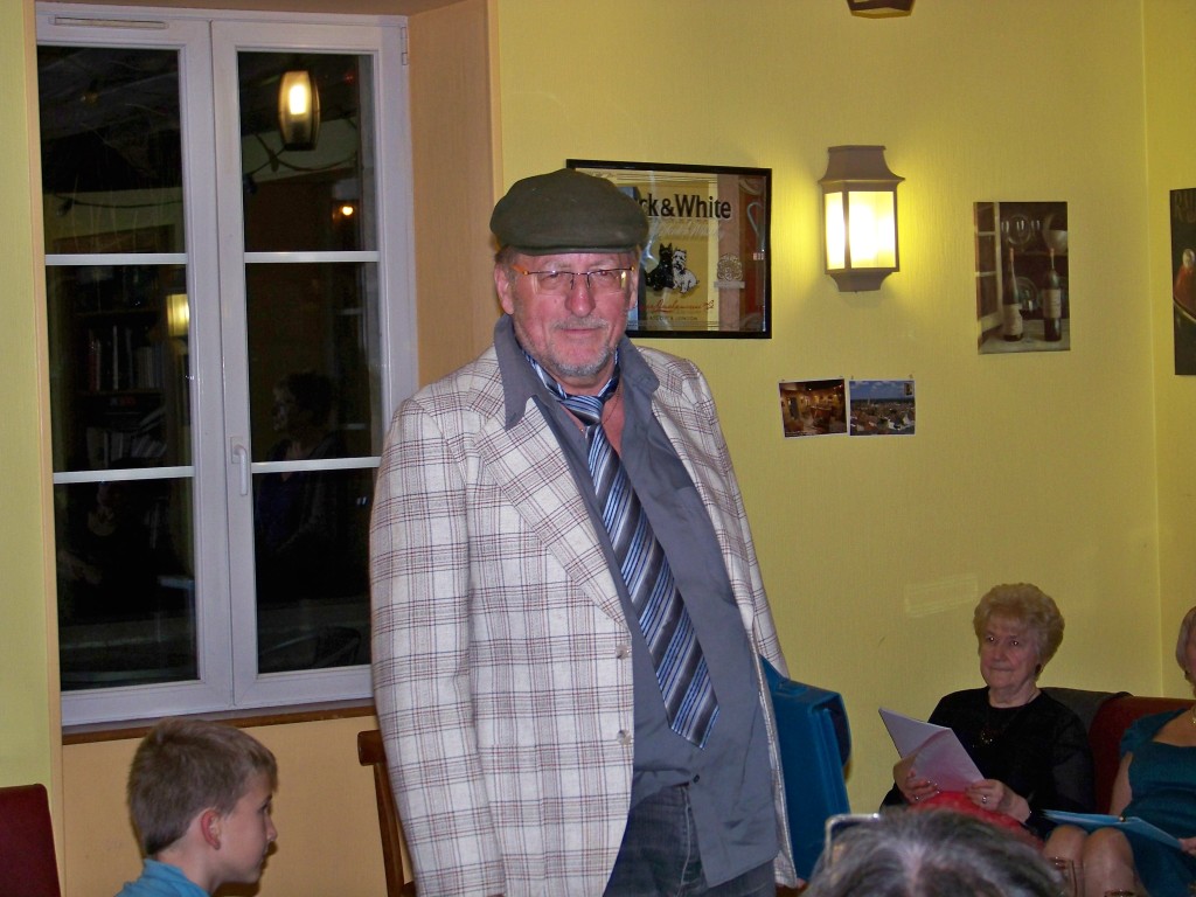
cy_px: 448
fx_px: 2557
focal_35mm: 74
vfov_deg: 19.9
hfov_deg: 26.3
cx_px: 598
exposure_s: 1/30
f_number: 3.2
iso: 200
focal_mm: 14.6
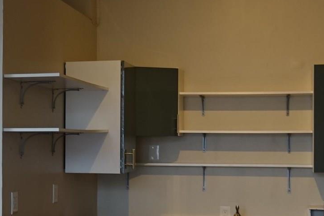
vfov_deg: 13.4
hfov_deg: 18.0
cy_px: 145
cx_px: -156
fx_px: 918
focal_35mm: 102
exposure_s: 1/60
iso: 125
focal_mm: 8.8
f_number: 2.8
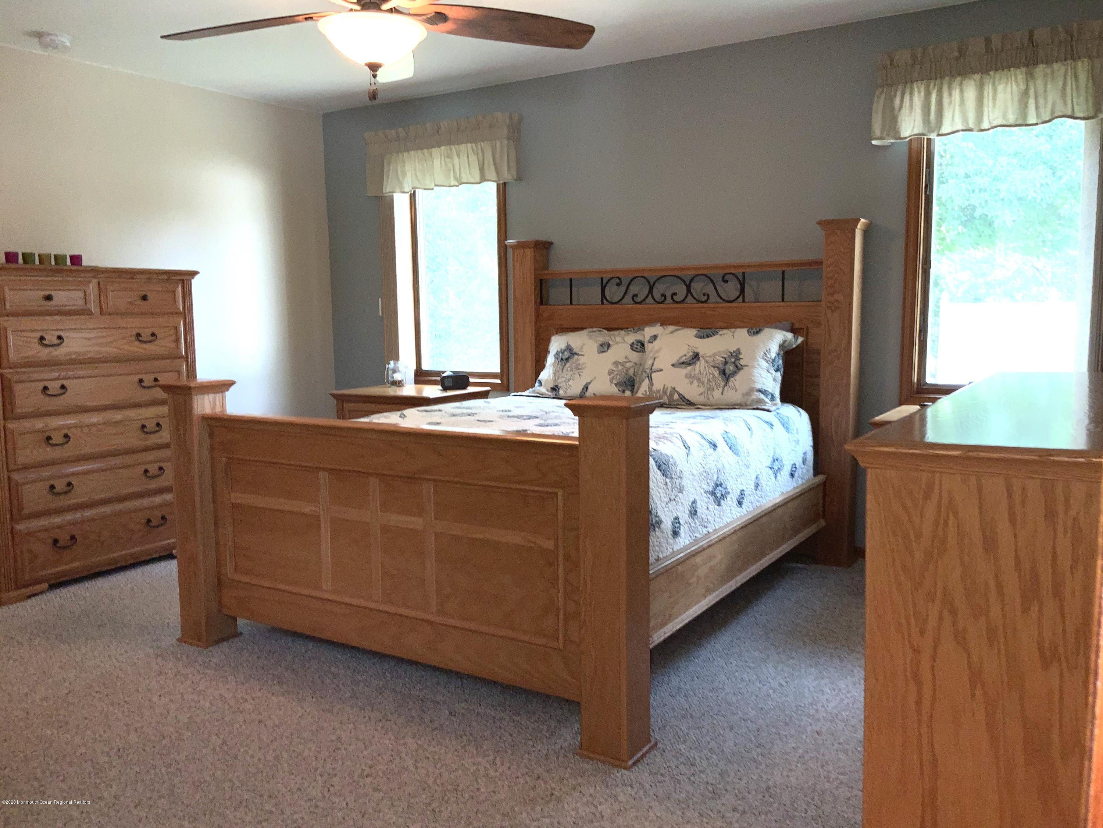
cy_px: 414
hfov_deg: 61.7
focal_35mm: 29
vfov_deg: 48.2
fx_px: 924
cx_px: 552
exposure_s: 1/60
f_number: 1.8
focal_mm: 3
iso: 20
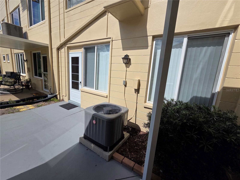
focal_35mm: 13
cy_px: 90
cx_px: 120
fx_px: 90
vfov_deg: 89.9
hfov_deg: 106.2
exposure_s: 1/3747
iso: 50
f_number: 2.2
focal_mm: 2.2
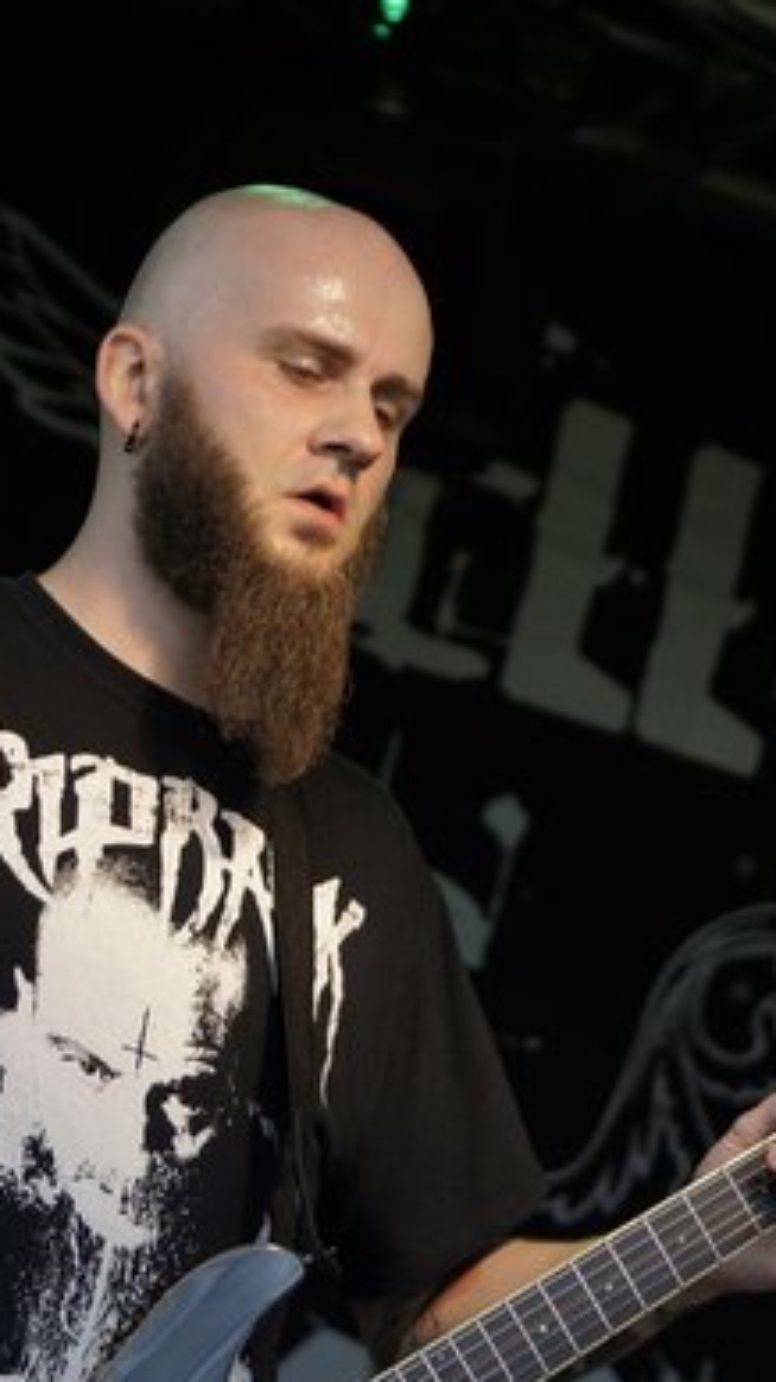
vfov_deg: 9.7
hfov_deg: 5.5
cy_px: 921
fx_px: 8128
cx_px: 212
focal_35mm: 222
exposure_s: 1/200
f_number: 5.6
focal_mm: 100
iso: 200
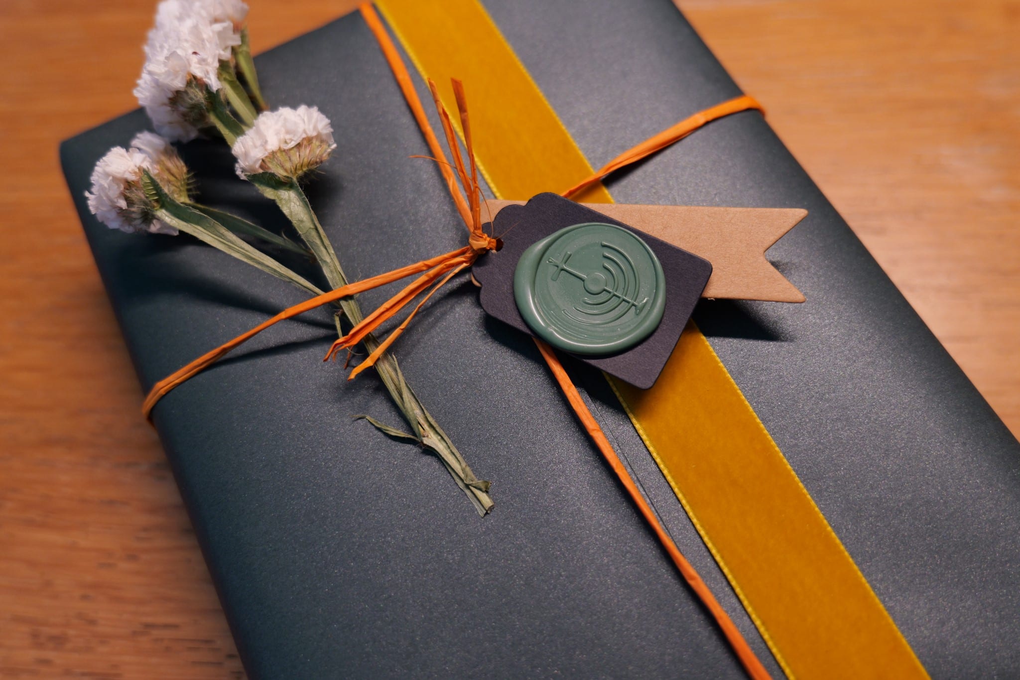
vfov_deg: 42.3
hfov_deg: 60.3
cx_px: 510
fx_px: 878
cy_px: 340
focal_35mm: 31
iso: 800
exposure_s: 1/60
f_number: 4.2
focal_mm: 31
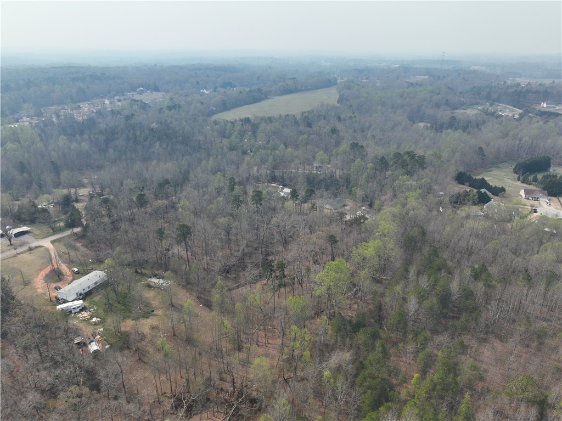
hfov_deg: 71.6
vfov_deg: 56.8
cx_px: 281
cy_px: 210
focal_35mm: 24
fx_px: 389
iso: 100
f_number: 2.8
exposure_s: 1/240
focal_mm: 12.29
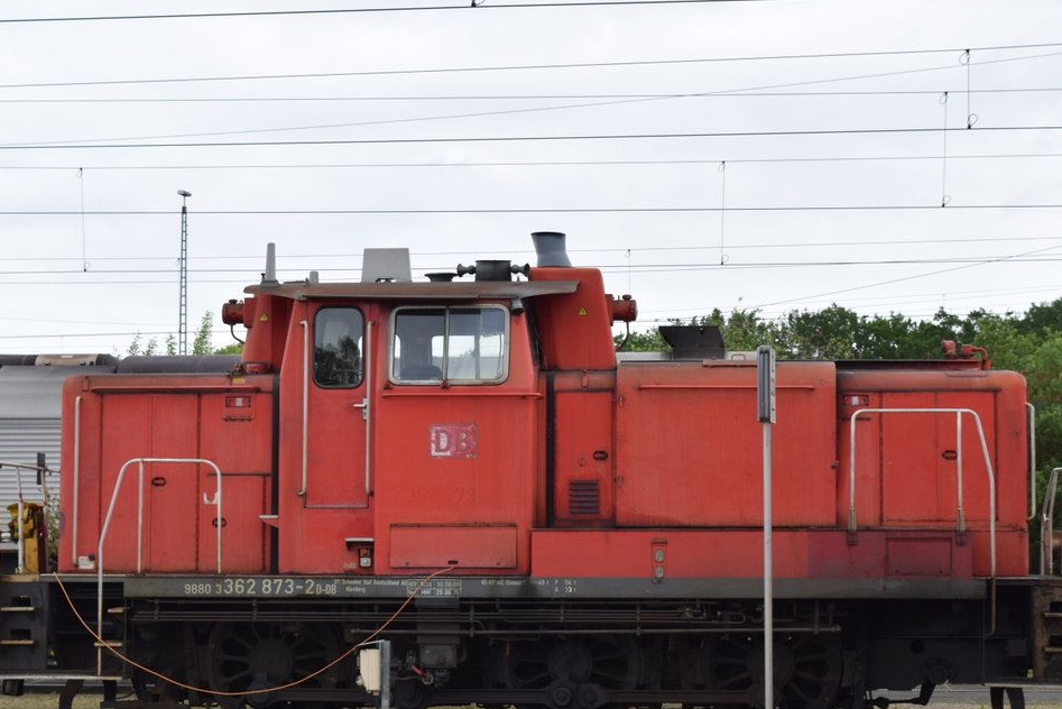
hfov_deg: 26.6
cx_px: 544
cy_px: 414
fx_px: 2243
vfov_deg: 17.9
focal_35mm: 76
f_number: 8
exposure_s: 1/250
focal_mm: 40
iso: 220
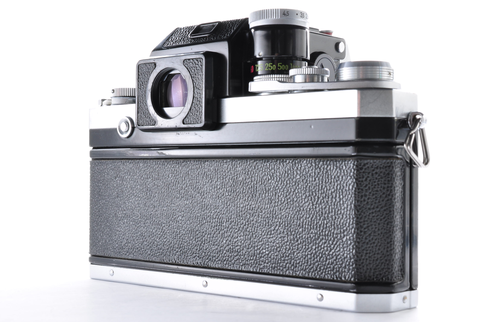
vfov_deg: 22.6
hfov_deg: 33.4
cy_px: 161
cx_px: 242
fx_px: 807
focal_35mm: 60
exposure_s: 1/200
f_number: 18
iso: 200
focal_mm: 40
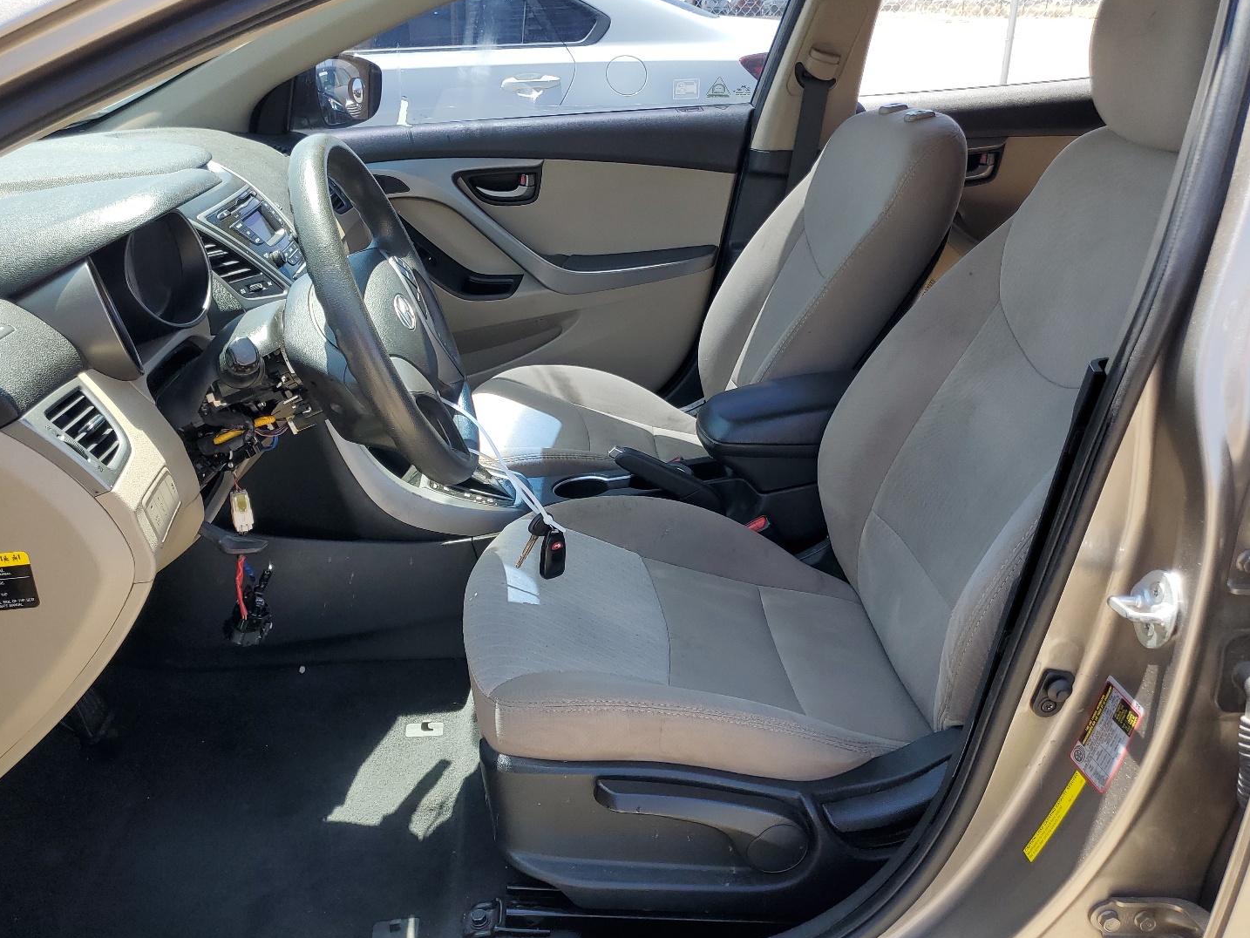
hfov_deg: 61.5
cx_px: 554
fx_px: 1047
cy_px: 472
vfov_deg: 48.2
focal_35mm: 29
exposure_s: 1/588
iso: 50
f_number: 1.5
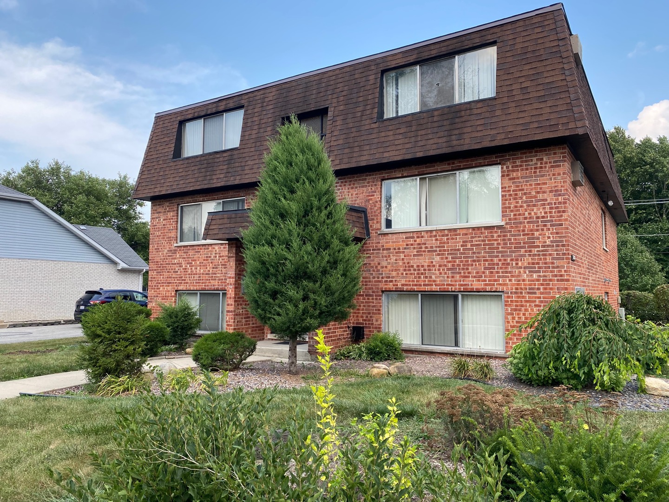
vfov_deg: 53.1
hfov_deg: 67.3
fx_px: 502
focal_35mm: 26
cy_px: 251
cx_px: 334
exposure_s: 1/529
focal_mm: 4.25
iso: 32
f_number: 1.8
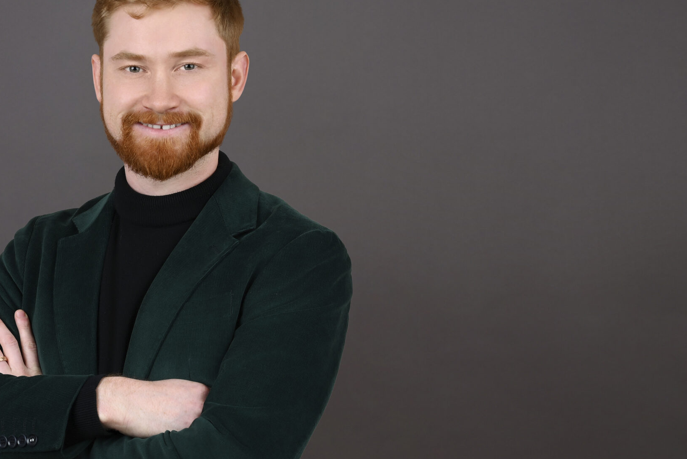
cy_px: 223
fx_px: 1222
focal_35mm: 64
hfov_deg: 30.8
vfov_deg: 21.3
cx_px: 162
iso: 100
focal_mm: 41
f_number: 8
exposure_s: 1/160
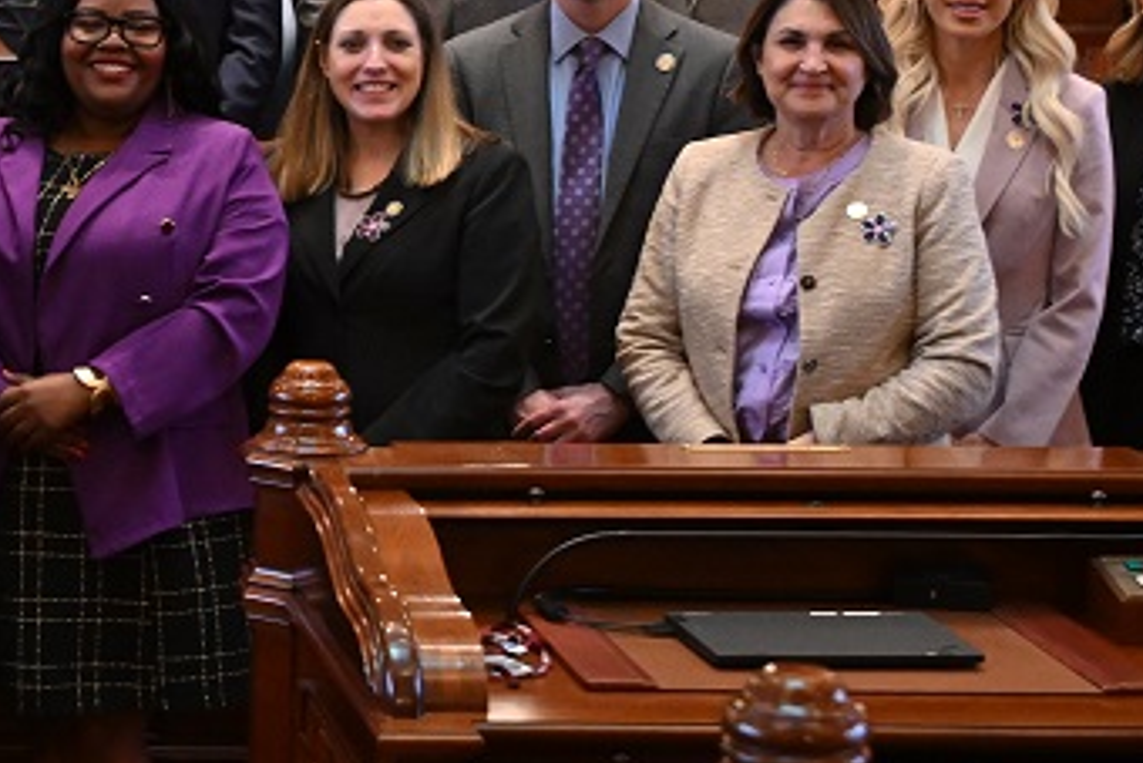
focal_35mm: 127
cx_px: -370
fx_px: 4034
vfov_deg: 10.8
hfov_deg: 15.3
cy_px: 198
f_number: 3.5
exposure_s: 1/200
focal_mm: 36
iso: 3200
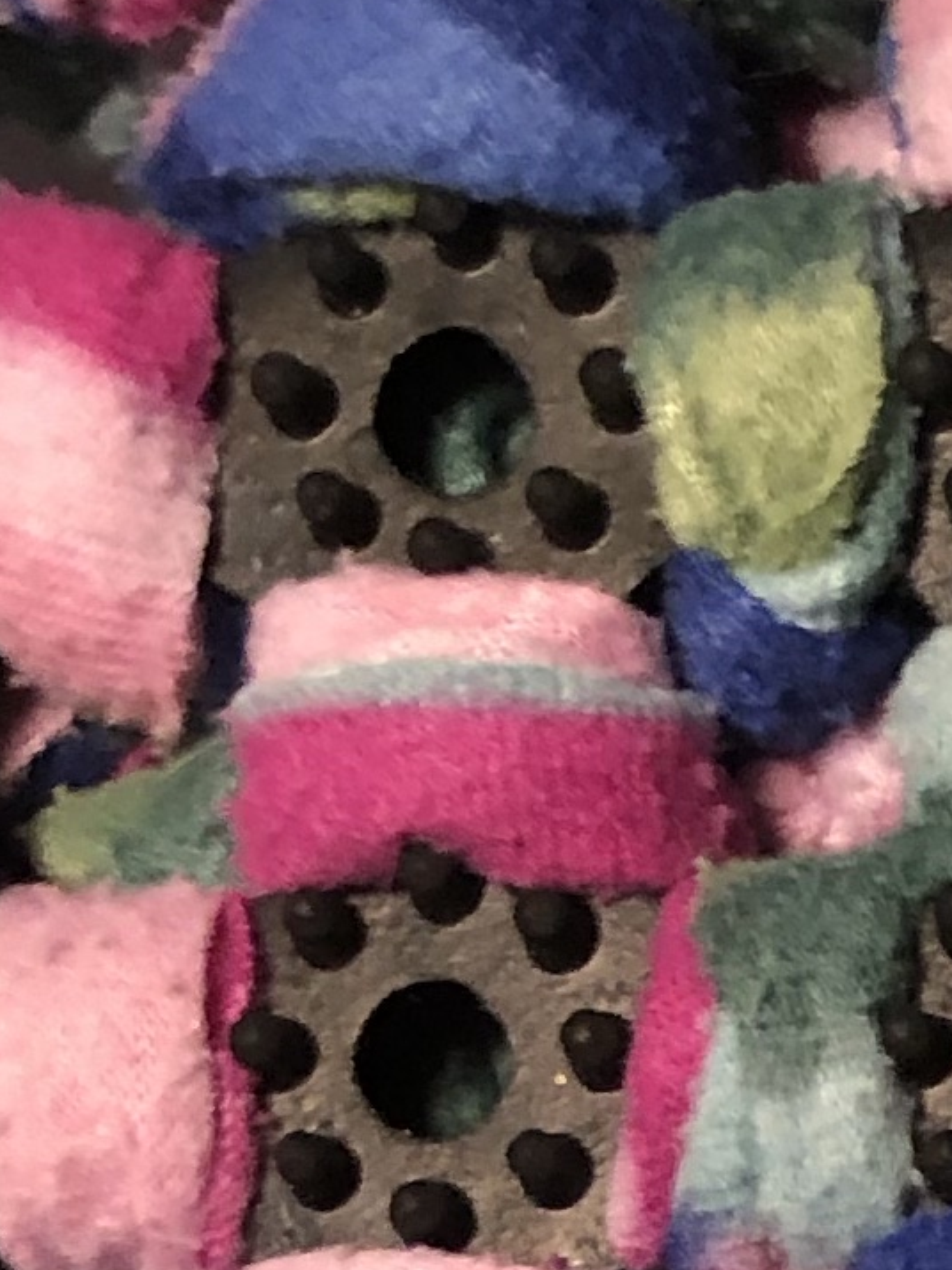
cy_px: 2362
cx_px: 2110
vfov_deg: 11.5
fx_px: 5795
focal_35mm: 158
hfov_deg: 8.7
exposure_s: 1/17
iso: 64
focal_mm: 4
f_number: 1.8
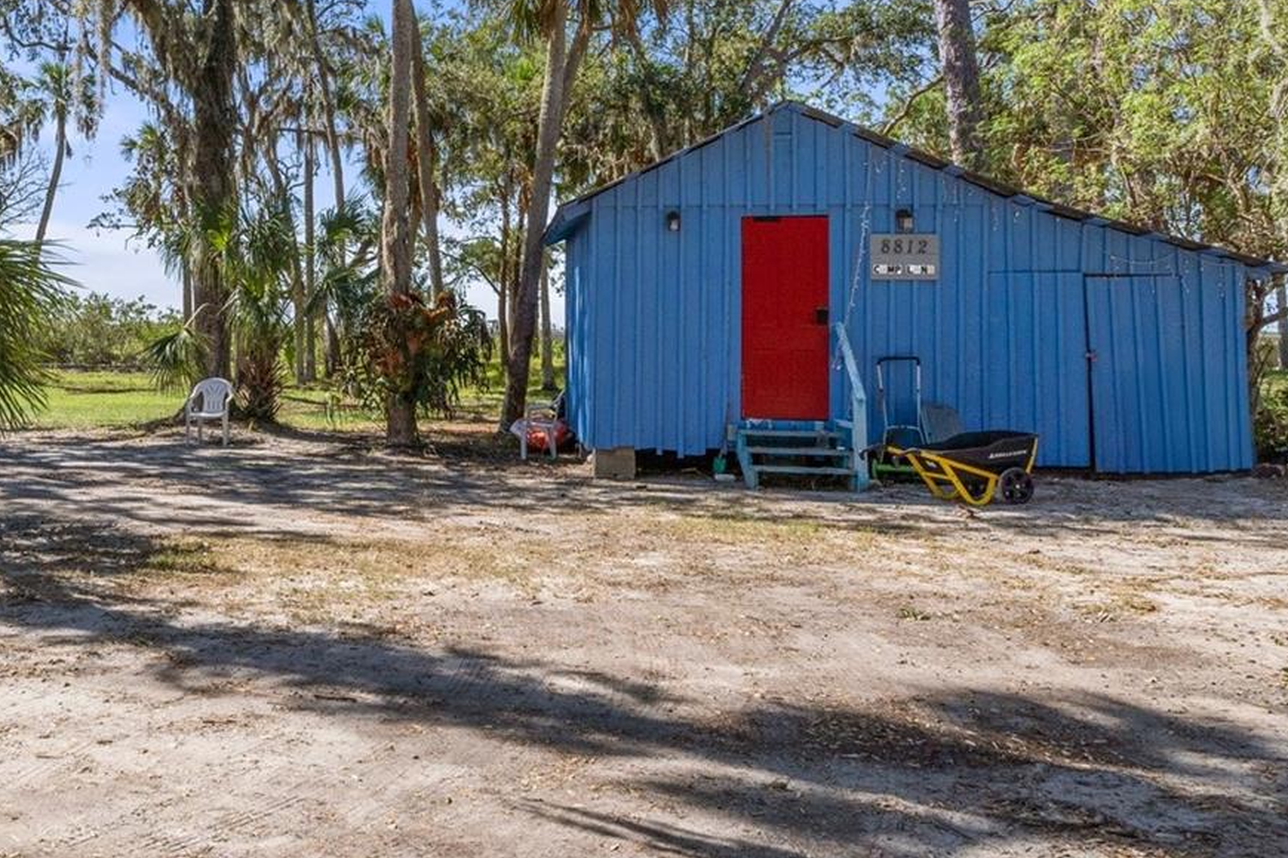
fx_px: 1285
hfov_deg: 49.6
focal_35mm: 36
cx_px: 231
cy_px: 298
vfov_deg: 36.6
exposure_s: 1/800
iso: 320
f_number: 8
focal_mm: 13
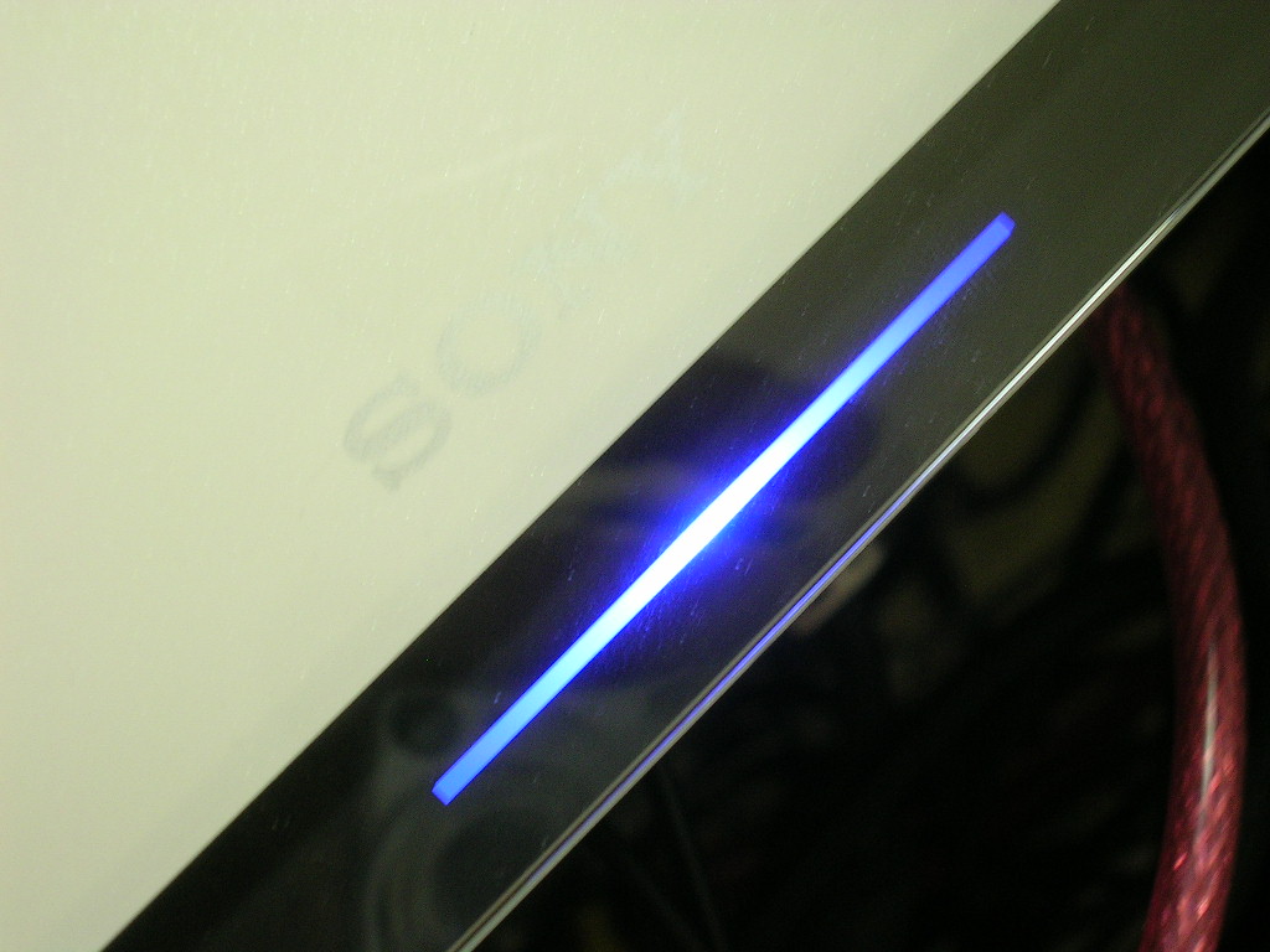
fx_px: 2531
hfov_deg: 28.2
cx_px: 635
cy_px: 476
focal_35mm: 69
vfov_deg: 21.3
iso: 100
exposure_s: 1/3.6
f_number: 3.7
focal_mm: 10.5
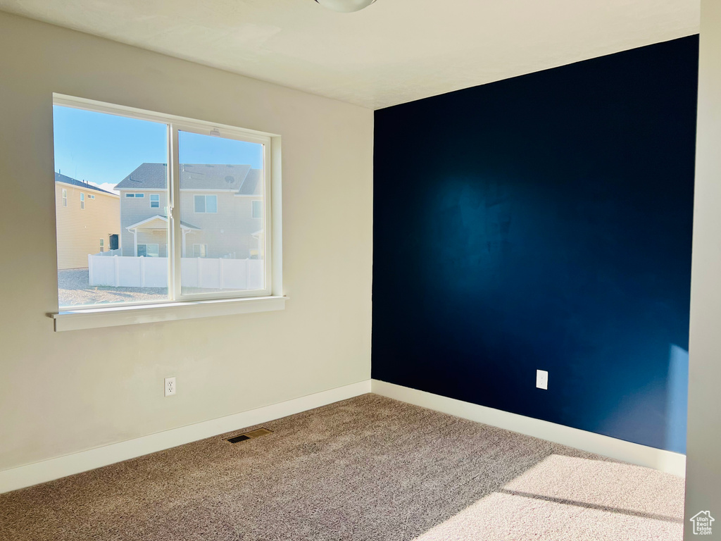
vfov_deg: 53.1
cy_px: 270
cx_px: 360
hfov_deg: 67.3
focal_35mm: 26
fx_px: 542
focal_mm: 5.7
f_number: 1.5
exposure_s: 1/445
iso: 50
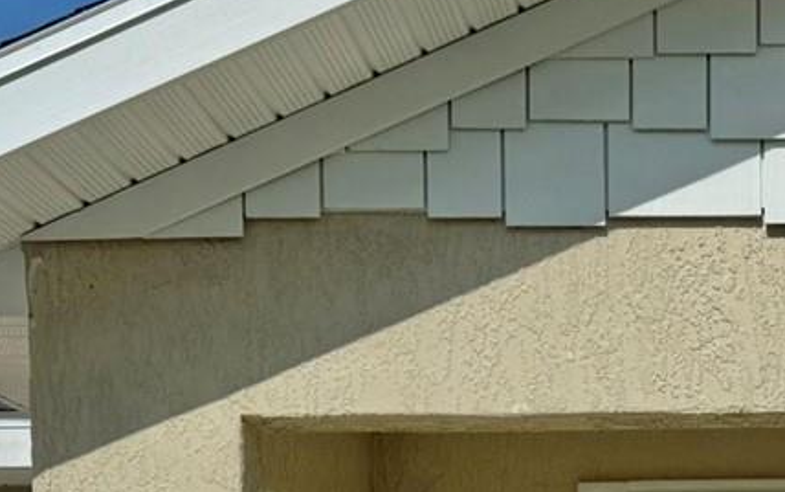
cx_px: 756
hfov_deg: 21.2
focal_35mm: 95
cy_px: 751
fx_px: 2033
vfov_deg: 13.0
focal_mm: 6.76
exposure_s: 1/11905
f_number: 1.78
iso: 80
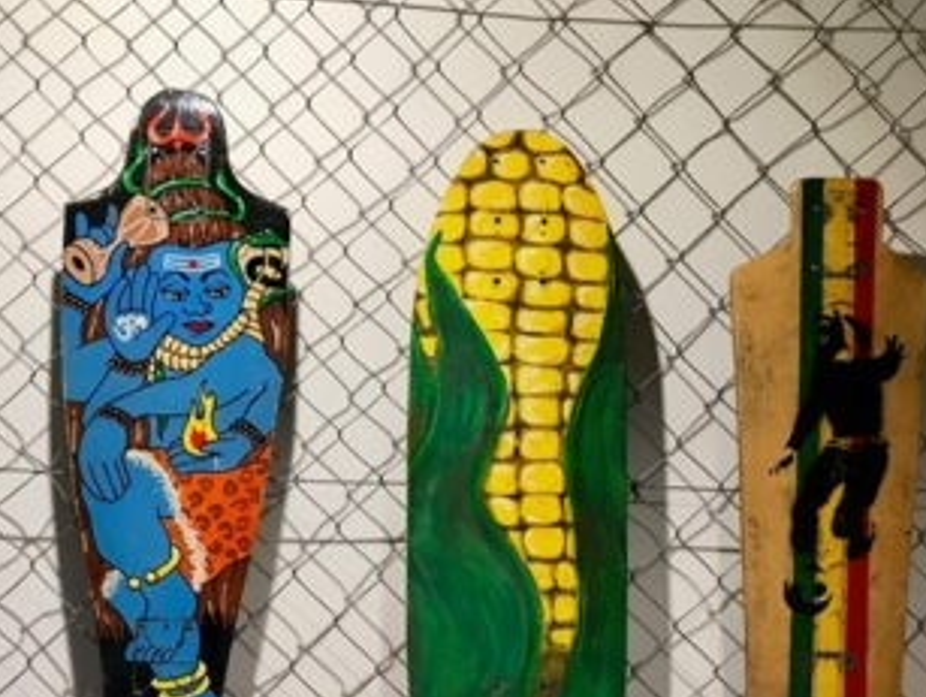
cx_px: 320
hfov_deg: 45.1
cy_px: 459
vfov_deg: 34.9
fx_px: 1098
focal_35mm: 41
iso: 25
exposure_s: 1/33
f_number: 1.8
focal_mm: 3.99
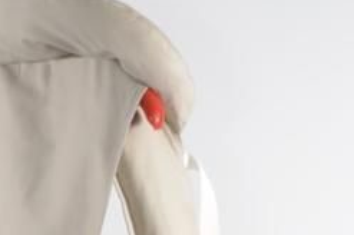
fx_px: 1905
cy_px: 330
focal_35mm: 194
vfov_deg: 7.0
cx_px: 56
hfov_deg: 10.6
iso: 800
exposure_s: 1/100
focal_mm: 40
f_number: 5
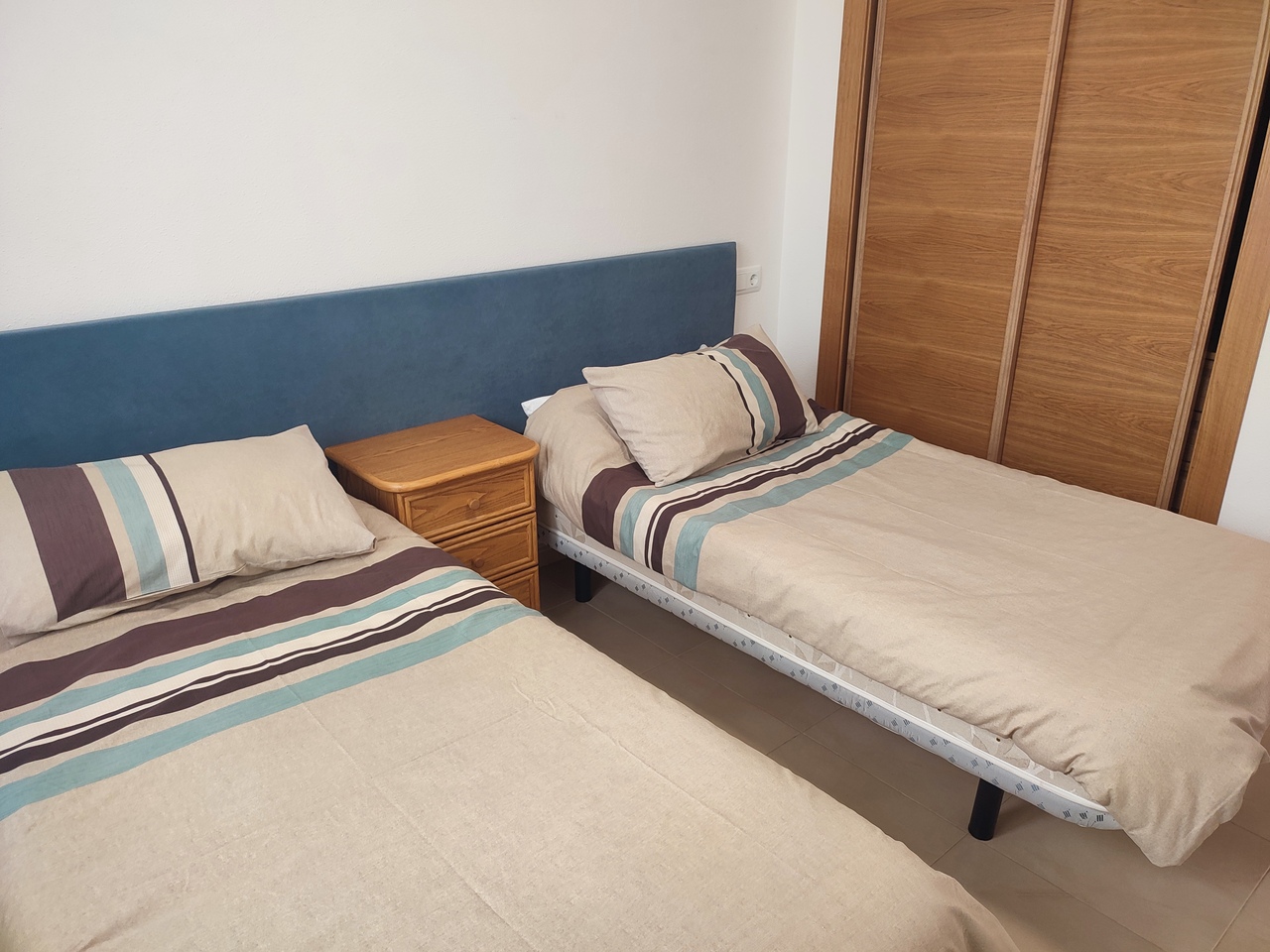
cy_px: 476
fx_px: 917
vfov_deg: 54.9
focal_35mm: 25
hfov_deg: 69.4
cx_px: 635
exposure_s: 1/33
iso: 308
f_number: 1.9
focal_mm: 6.04
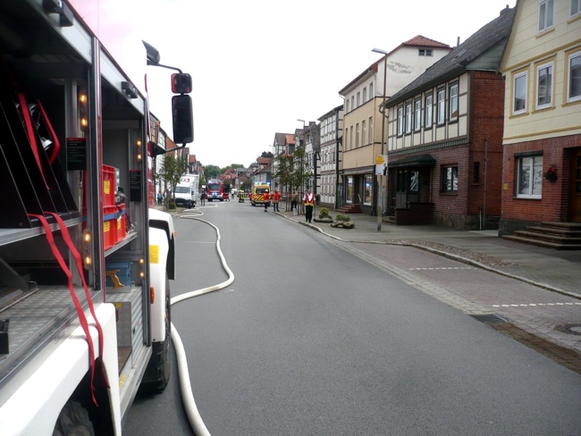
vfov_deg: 40.7
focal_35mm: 35
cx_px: 290
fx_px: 588
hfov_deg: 52.6
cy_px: 218
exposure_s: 1/1000
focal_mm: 5.8
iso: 100
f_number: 2.8
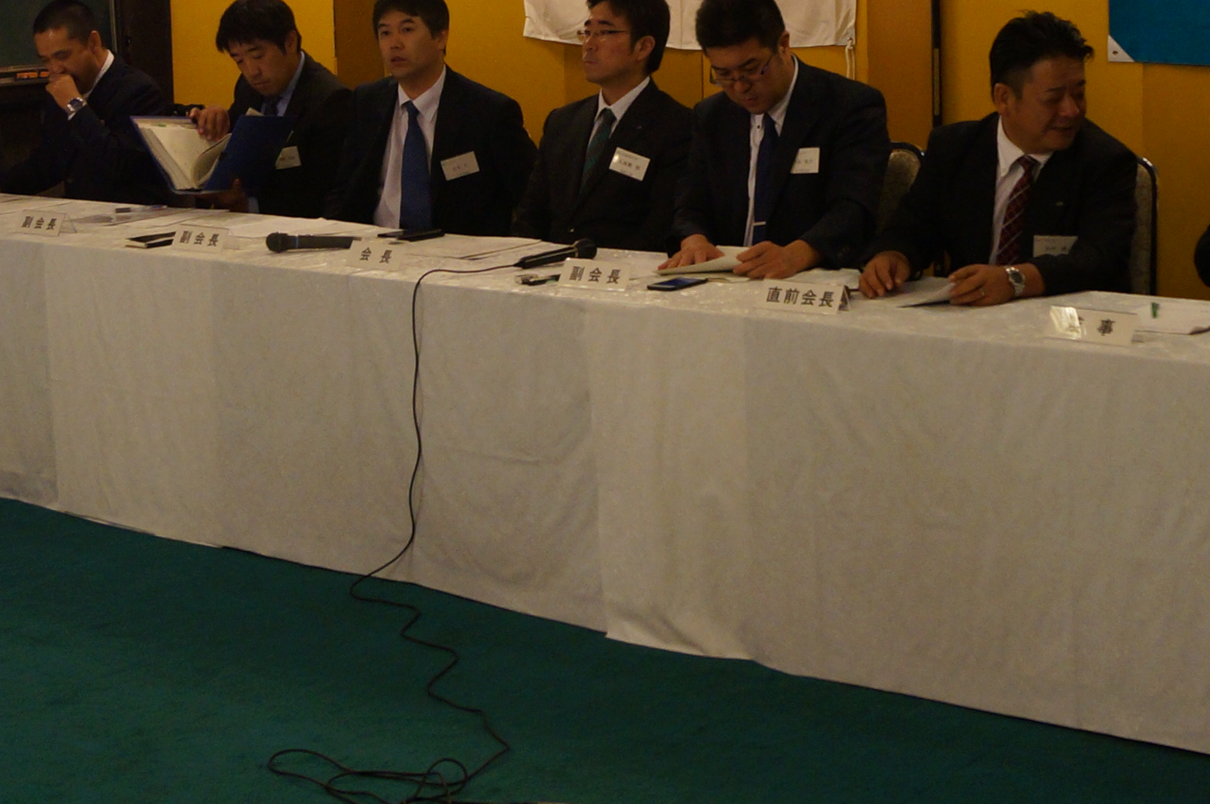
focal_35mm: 68
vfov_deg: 19.7
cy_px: 112
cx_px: 720
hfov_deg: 29.6
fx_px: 2283
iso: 1000
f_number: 4
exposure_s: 1/60
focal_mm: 20
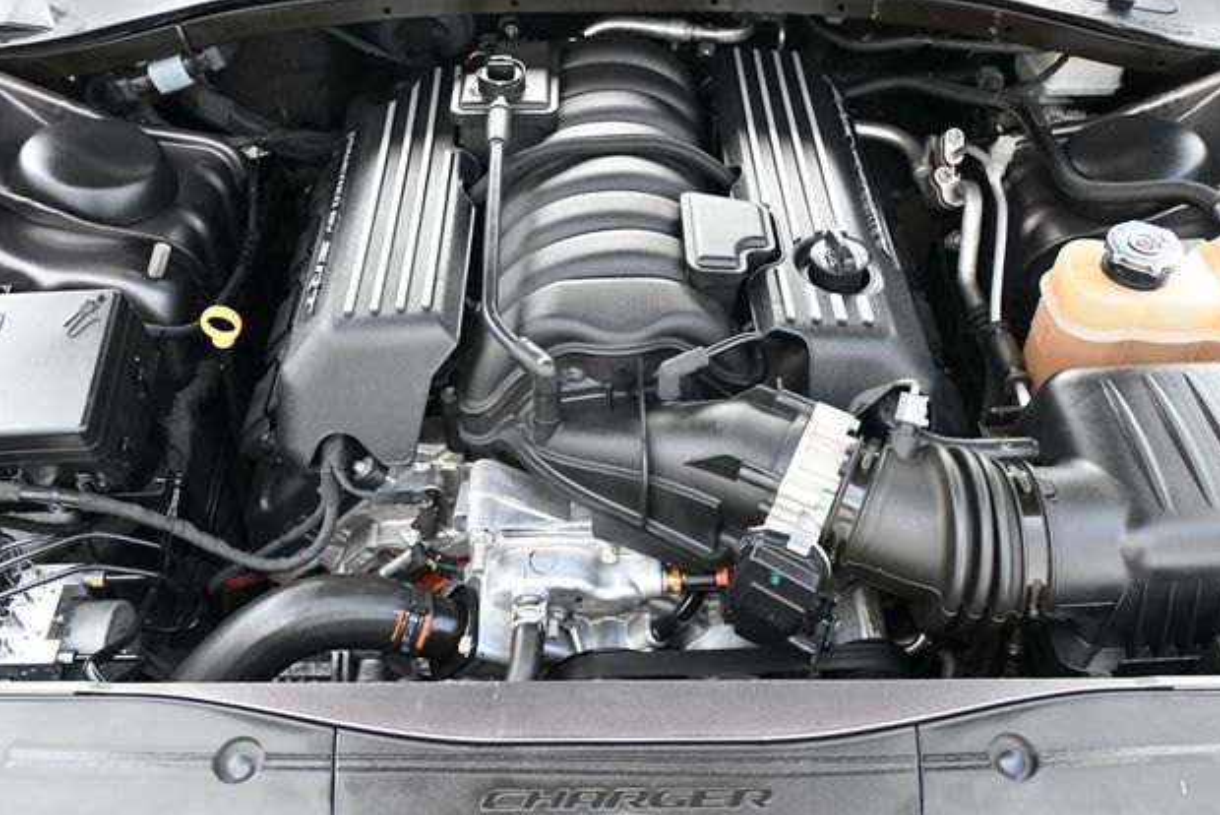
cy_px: 400
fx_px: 1128
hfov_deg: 56.8
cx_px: 614
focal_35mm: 33
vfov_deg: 39.7
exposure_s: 1/125
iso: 450
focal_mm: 21.5
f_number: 4
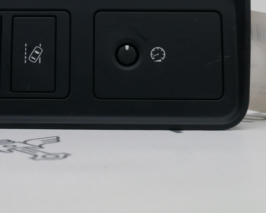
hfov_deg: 21.6
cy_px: 50
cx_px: 87
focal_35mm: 88
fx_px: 693
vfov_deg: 17.4
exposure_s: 1/50
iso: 800
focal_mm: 27
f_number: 7.1
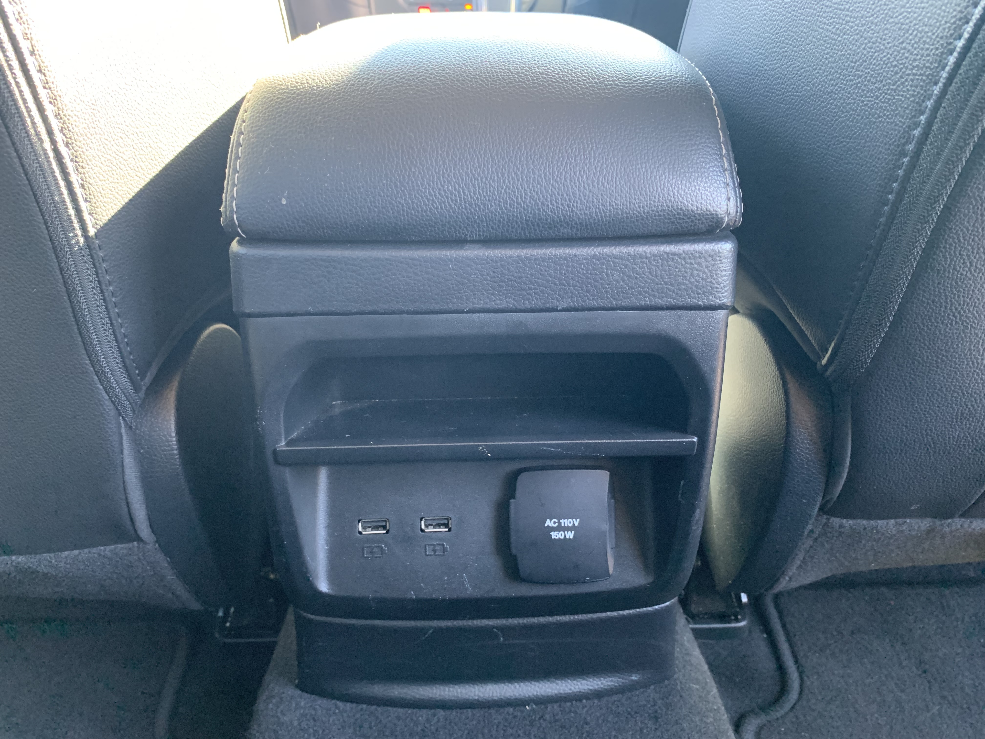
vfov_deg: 53.1
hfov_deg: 67.3
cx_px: 492
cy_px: 370
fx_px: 740
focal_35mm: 26
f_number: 1.8
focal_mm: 4.25
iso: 400
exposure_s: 1/45
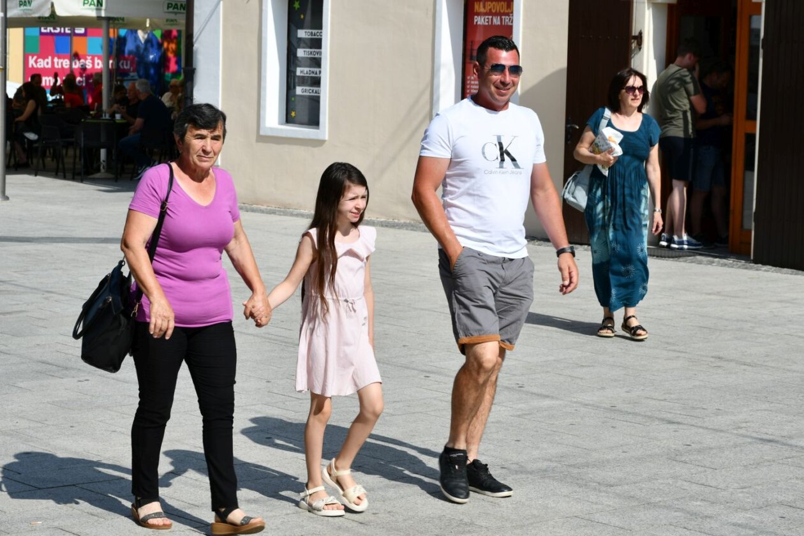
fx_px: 2010
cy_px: 268
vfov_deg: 15.2
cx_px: 402
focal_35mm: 90
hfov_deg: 22.6
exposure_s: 1/320
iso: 100
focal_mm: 60
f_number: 9
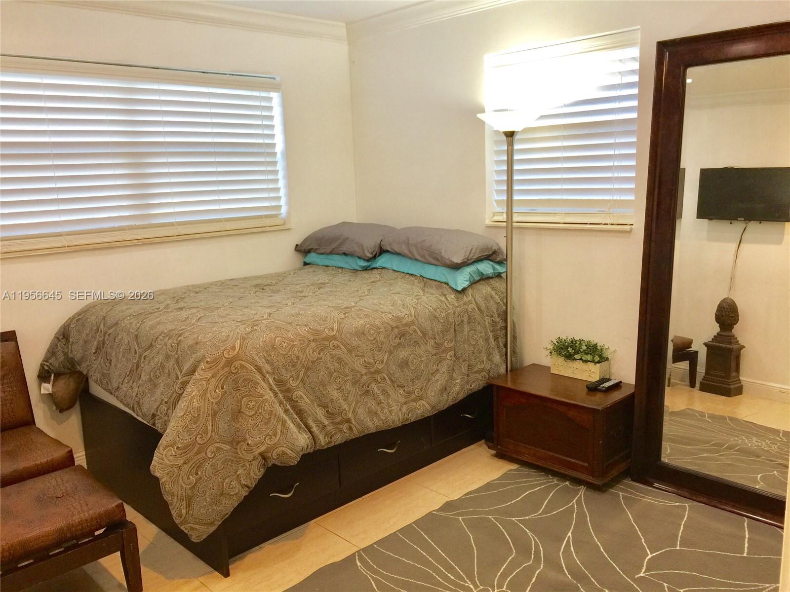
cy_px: 296
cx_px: 395
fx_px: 662
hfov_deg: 61.7
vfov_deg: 48.2
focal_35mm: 29
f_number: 2.2
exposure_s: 1/15
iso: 32
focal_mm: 4.15
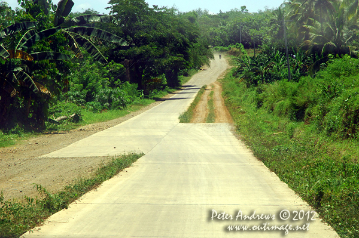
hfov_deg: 16.1
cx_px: 180
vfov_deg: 10.7
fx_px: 1270
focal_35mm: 128
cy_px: 119
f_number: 12
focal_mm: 85
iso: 400
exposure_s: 1/500
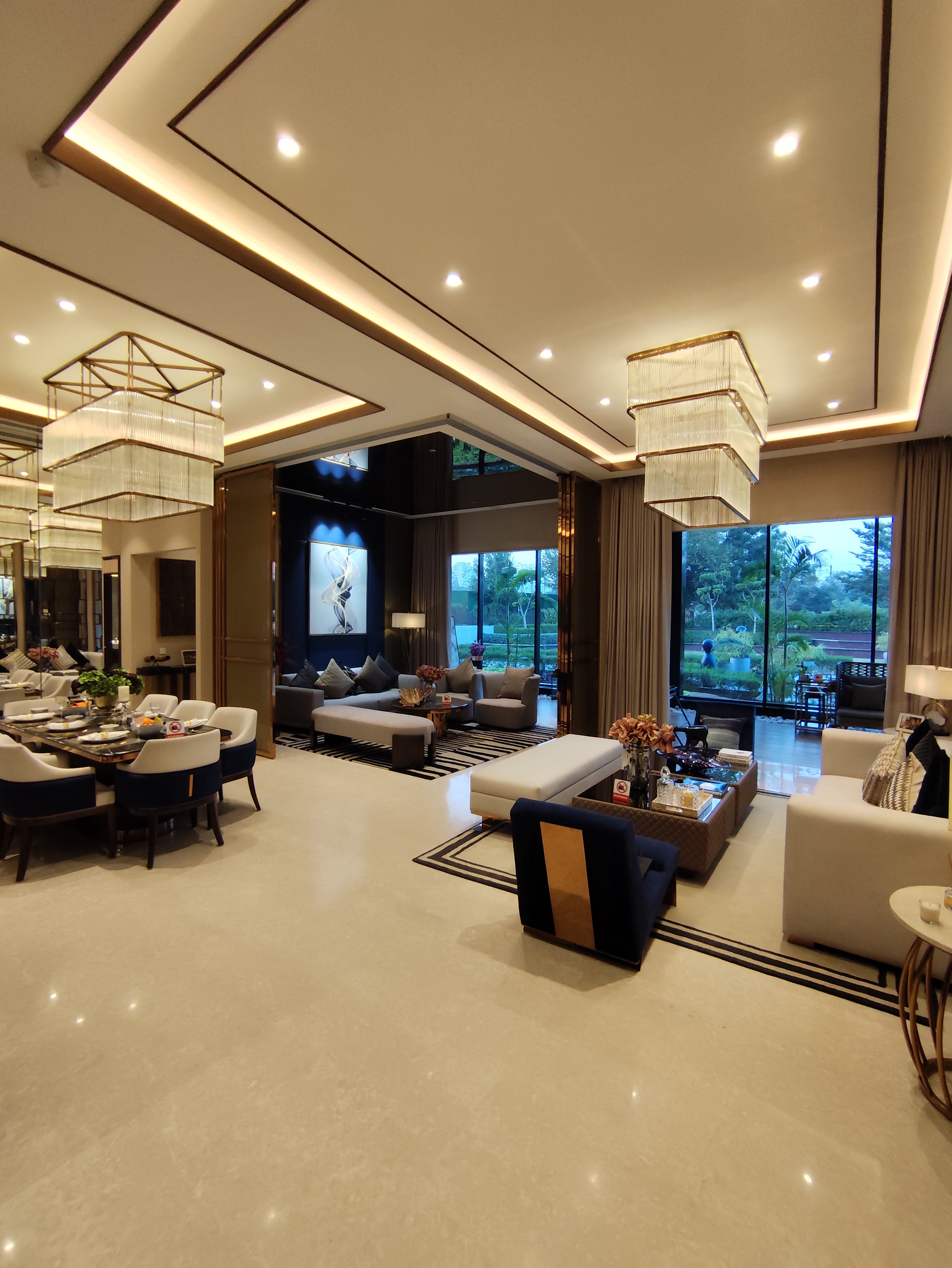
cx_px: 476
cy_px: 634
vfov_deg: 94.5
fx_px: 586
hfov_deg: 78.2
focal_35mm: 16
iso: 80
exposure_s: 1/50
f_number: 2.2
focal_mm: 1.65
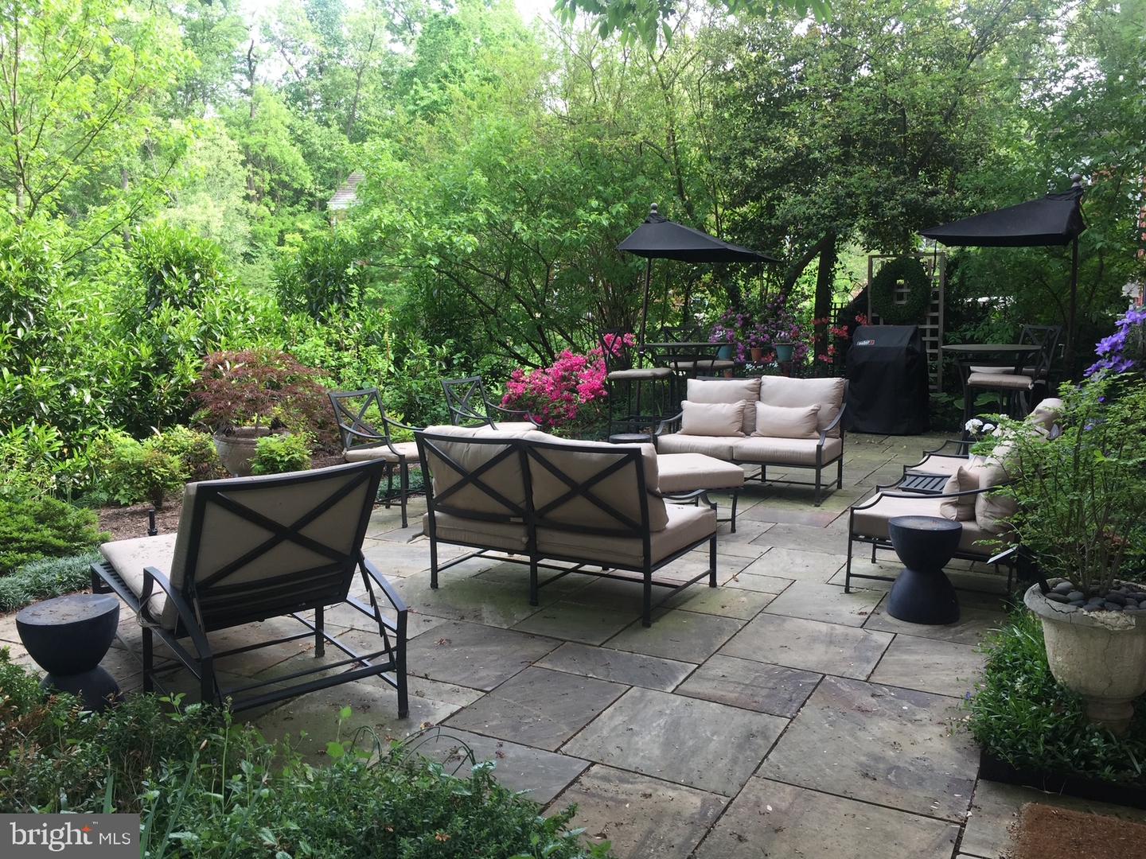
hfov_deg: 61.7
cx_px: 573
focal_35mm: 29
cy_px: 430
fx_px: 960
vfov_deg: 48.2
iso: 32
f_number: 2.2
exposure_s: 1/172
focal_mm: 4.15
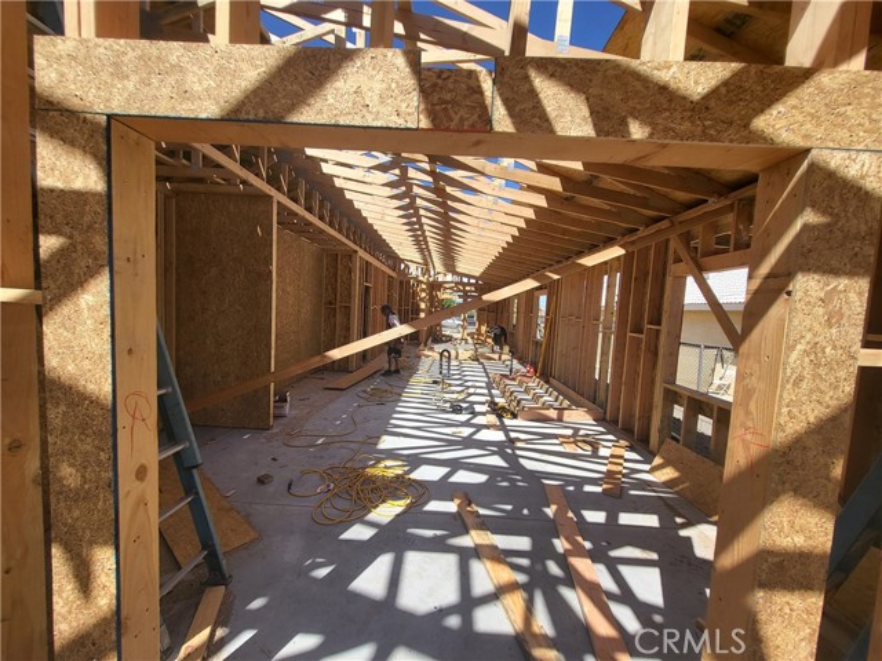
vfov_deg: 89.9
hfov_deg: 106.2
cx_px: 441
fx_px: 331
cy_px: 330
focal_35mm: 13
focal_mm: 1.74
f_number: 2.2
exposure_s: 1/657
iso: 32
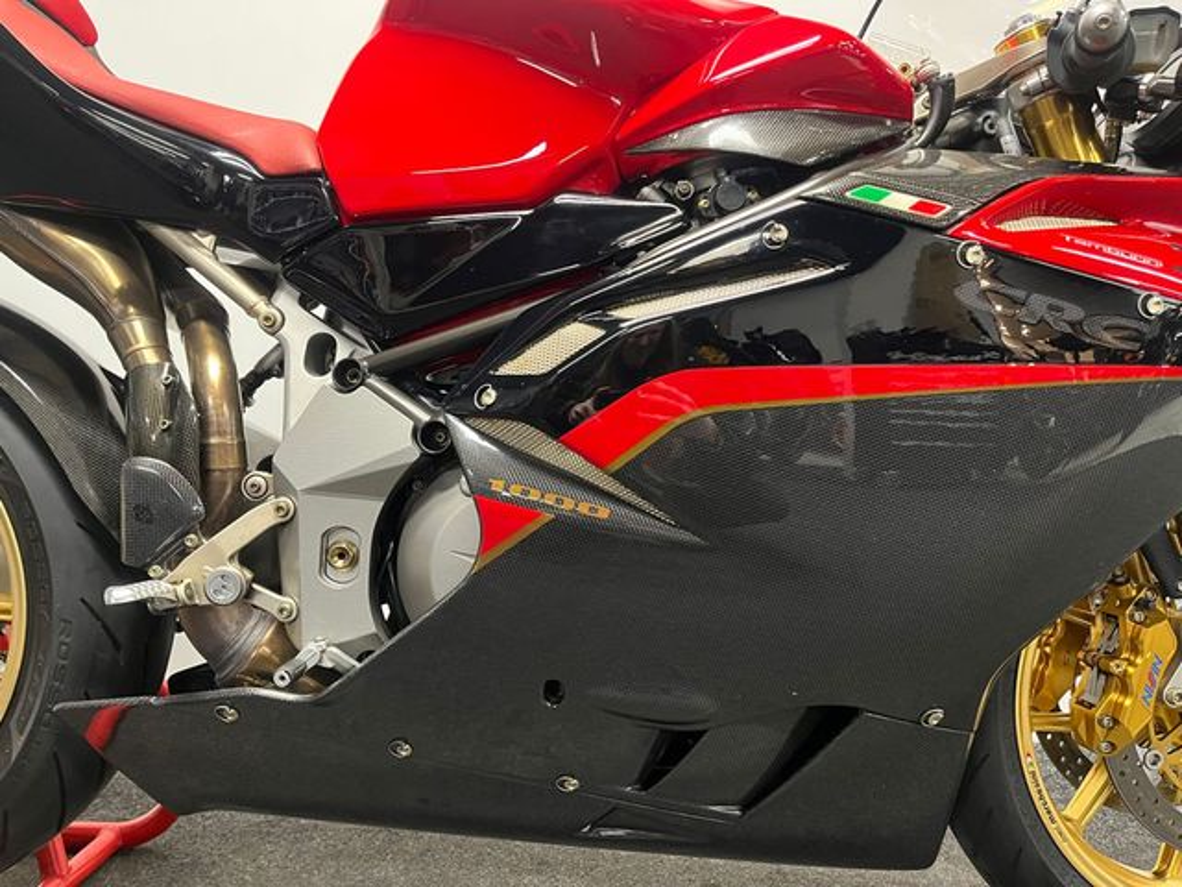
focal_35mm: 26
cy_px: 444
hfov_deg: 67.3
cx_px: 591
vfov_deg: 53.1
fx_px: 888
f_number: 1.6
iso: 400
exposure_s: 1/33
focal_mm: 5.1
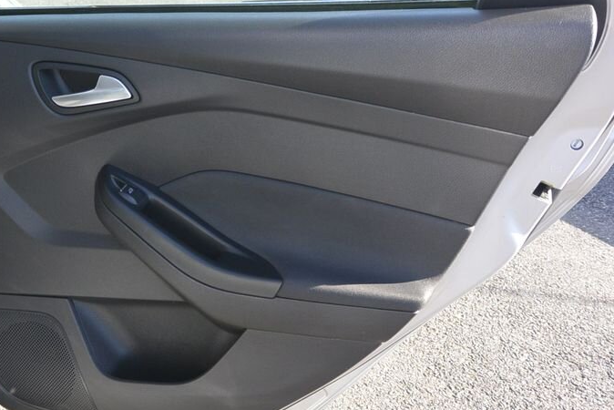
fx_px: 700
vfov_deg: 32.7
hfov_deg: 46.7
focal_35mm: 41
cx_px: 206
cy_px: 199
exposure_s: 1/250
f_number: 3.5
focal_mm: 10
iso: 160
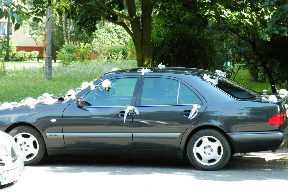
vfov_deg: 10.2
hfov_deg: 15.2
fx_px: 1080
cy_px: 93
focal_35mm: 135
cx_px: 144
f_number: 4.5
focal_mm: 22.9
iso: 226
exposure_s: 1/250
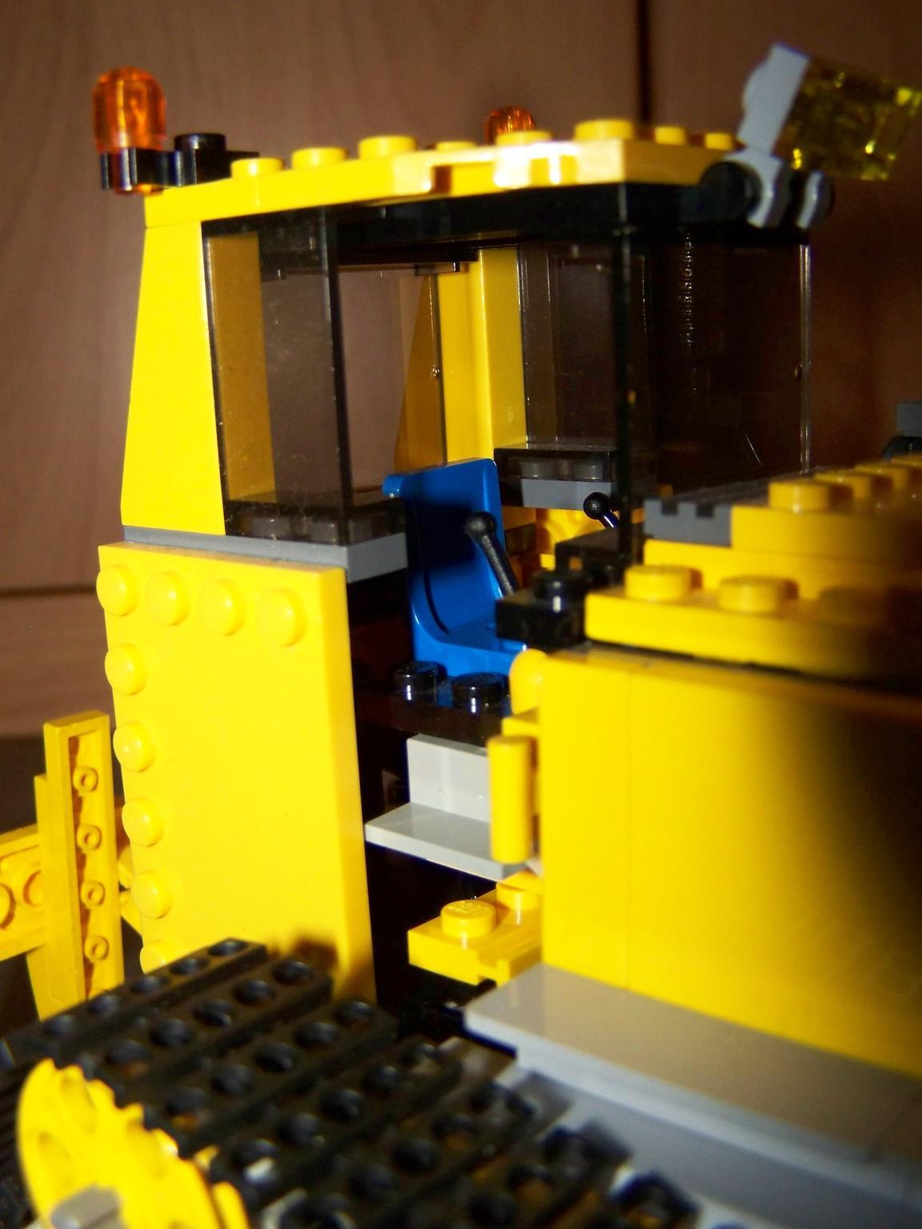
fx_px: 1350
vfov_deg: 49.0
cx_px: 461
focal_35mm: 38
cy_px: 614
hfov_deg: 37.7
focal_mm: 6.3
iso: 200
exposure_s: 1/30
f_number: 2.8
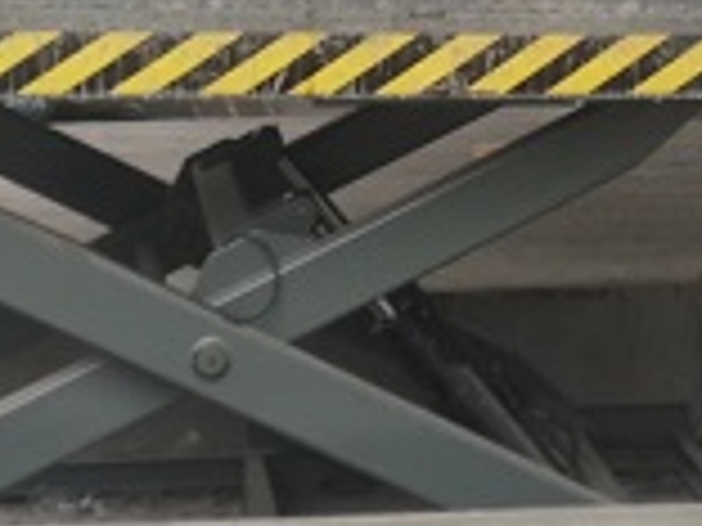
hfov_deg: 15.0
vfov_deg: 11.0
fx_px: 2636
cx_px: 666
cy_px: -234
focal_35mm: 130
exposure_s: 1/447
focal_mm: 3.95
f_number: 1.8
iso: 50
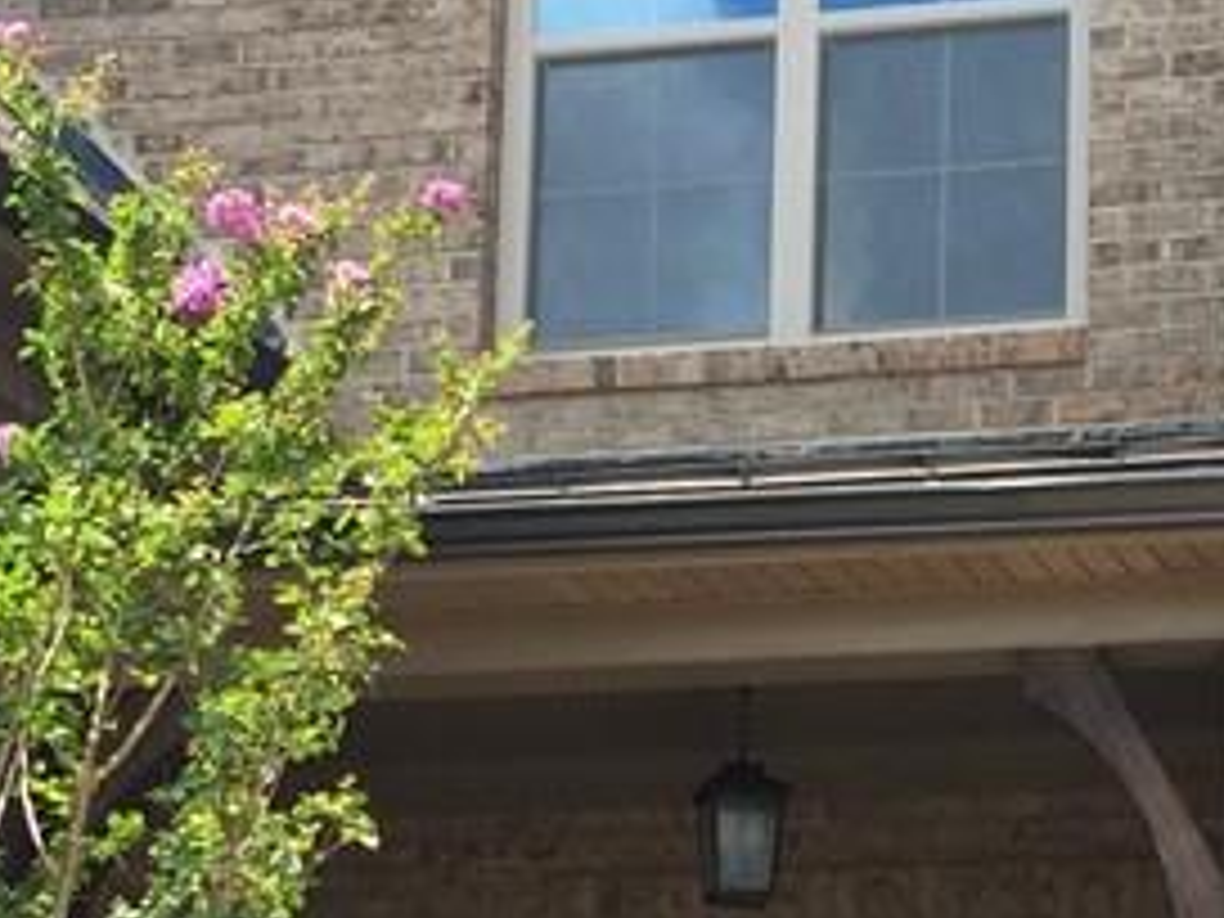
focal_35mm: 109
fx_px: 3854
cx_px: 1233
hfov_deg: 17.6
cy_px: 855
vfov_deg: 13.4
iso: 32
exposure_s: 1/631
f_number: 2.2
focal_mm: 4.15
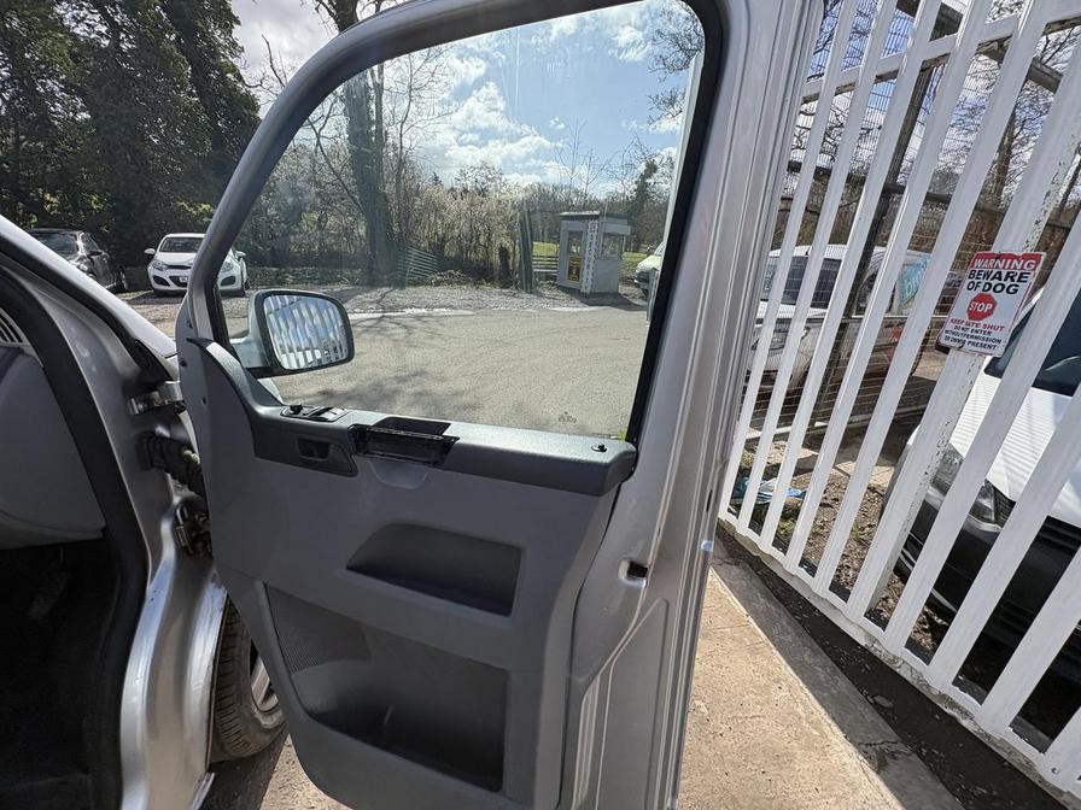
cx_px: 540
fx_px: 437
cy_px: 405
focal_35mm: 14
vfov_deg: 85.7
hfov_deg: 102.1
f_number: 2.2
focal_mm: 2.22
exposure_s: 1/1323
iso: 50
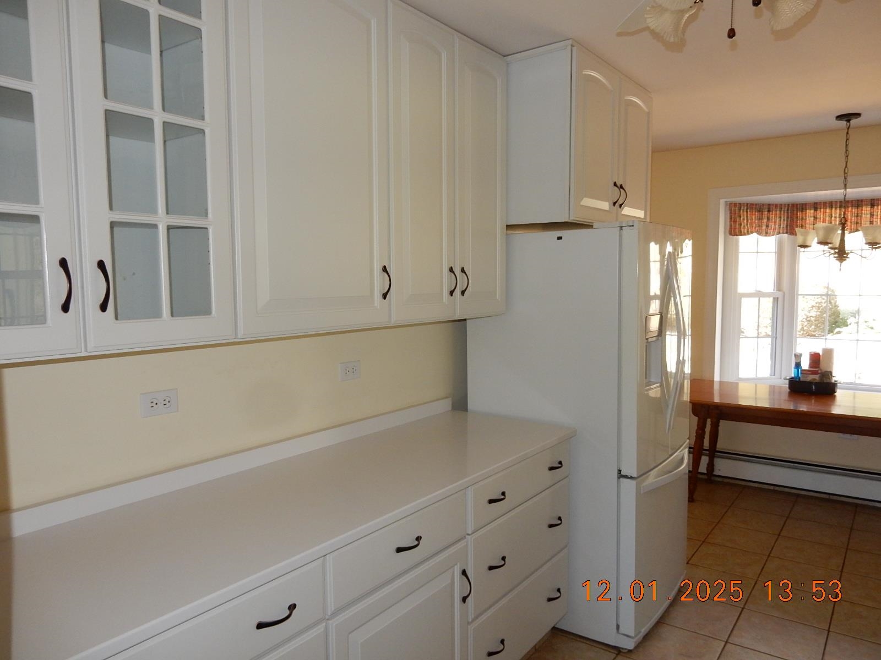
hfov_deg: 69.4
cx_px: 440
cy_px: 330
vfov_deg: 54.9
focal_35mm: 25
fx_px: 636
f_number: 3.7
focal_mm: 4.5
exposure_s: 1/30
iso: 200
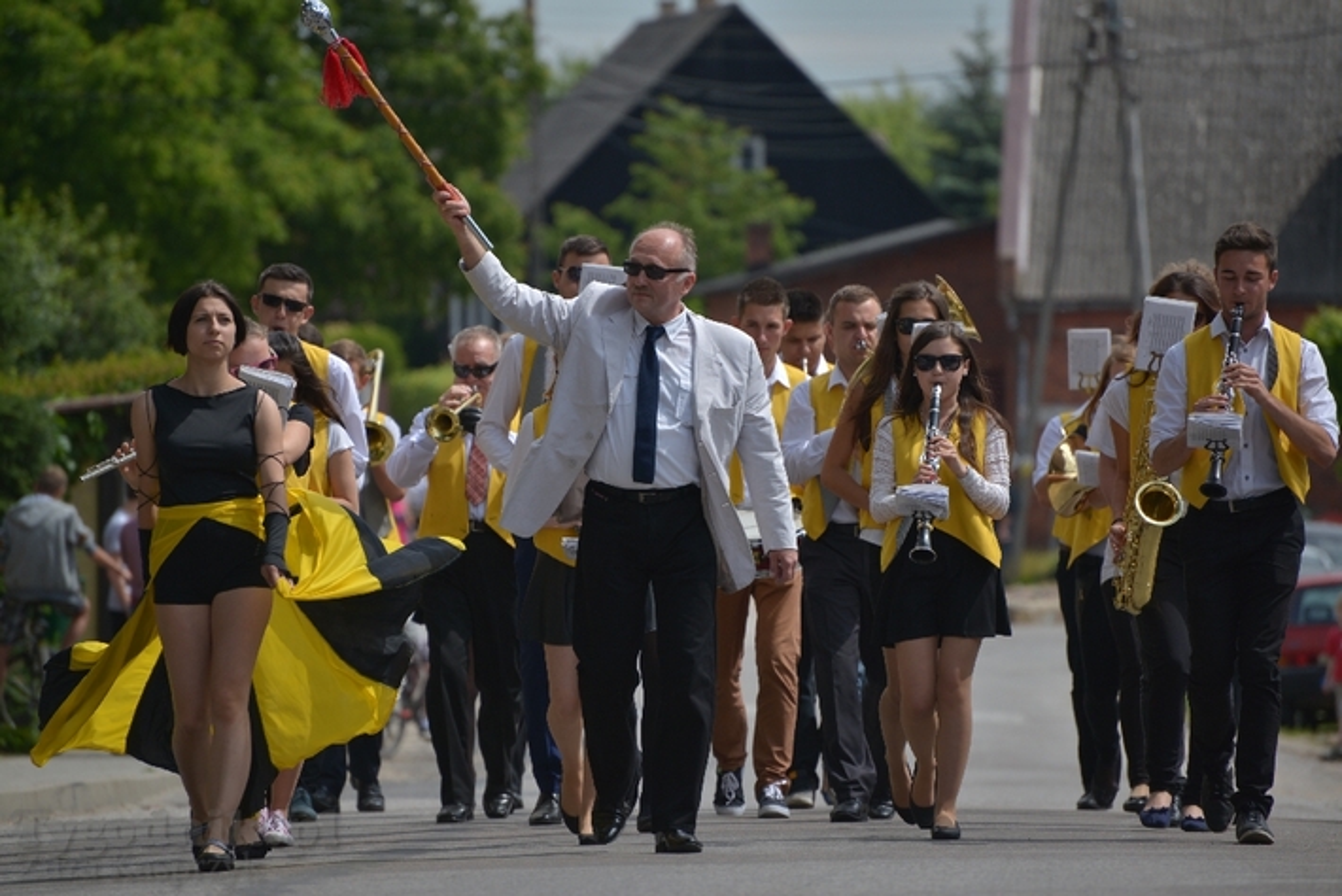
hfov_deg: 6.9
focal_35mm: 300
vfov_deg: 4.6
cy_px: 448
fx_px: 11187
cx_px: 671
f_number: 5.6
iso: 160
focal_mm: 300
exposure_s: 1/1600
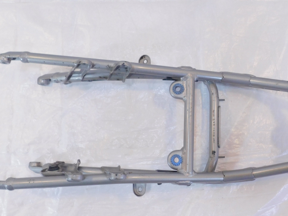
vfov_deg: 37.6
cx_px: 180
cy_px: 92
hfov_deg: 48.5
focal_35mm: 38
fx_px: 316
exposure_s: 1/30
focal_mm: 4
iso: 180
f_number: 3
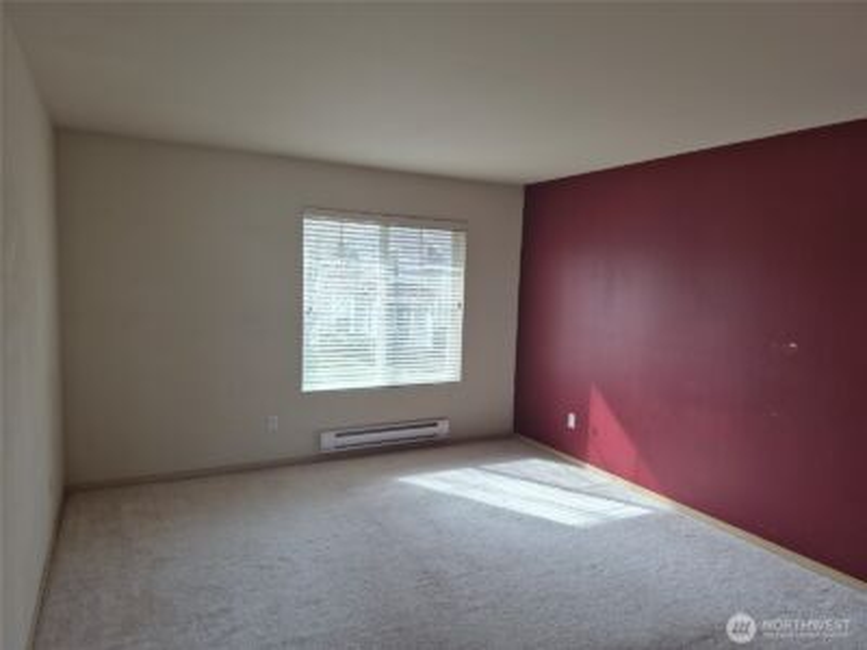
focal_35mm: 23
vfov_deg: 58.9
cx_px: 434
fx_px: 576
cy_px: 325
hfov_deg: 73.9
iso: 50
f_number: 1.8
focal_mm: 5.4
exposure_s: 1/120
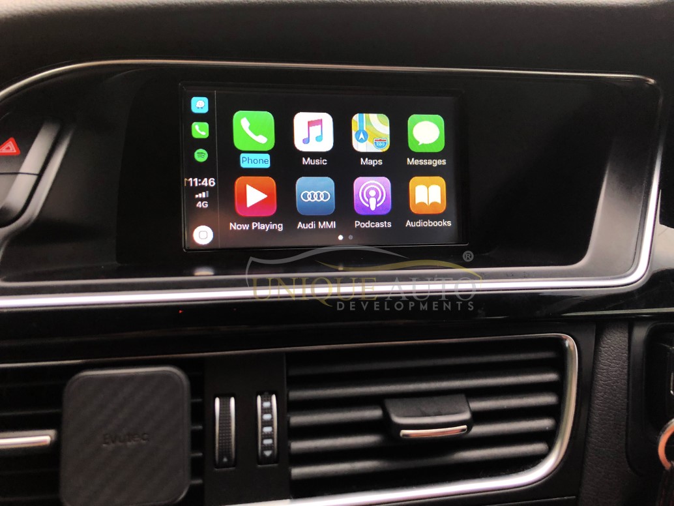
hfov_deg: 63.4
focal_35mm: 28
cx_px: 337
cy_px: 253
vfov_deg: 49.8
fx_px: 545
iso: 40
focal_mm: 4
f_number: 1.8
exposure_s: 1/30
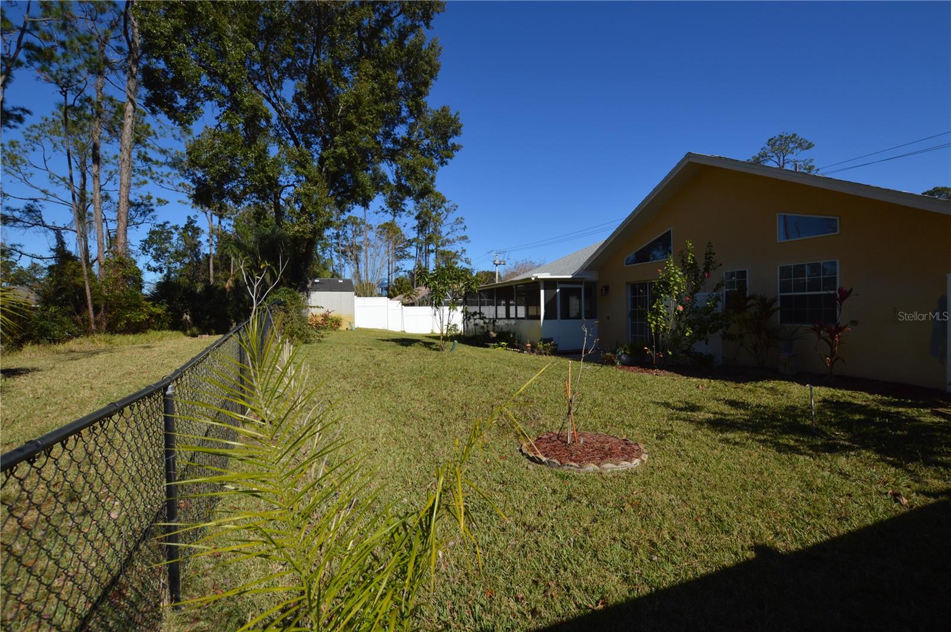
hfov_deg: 100.5
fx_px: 396
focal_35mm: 15
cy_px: 316
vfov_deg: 77.2
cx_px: 476
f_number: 9
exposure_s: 1/320
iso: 100
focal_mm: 10
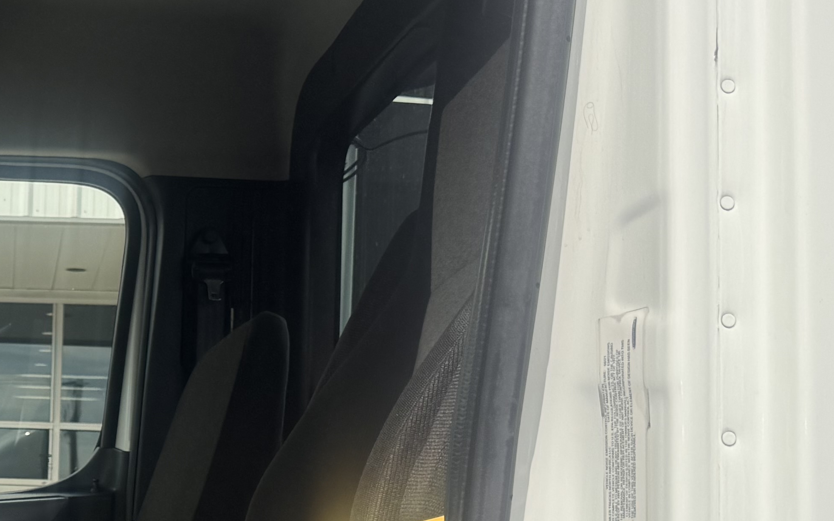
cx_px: -76
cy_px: 426
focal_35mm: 74
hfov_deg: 25.8
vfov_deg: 17.4
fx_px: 1682
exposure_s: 1/3247
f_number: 1.78
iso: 80
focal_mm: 6.76
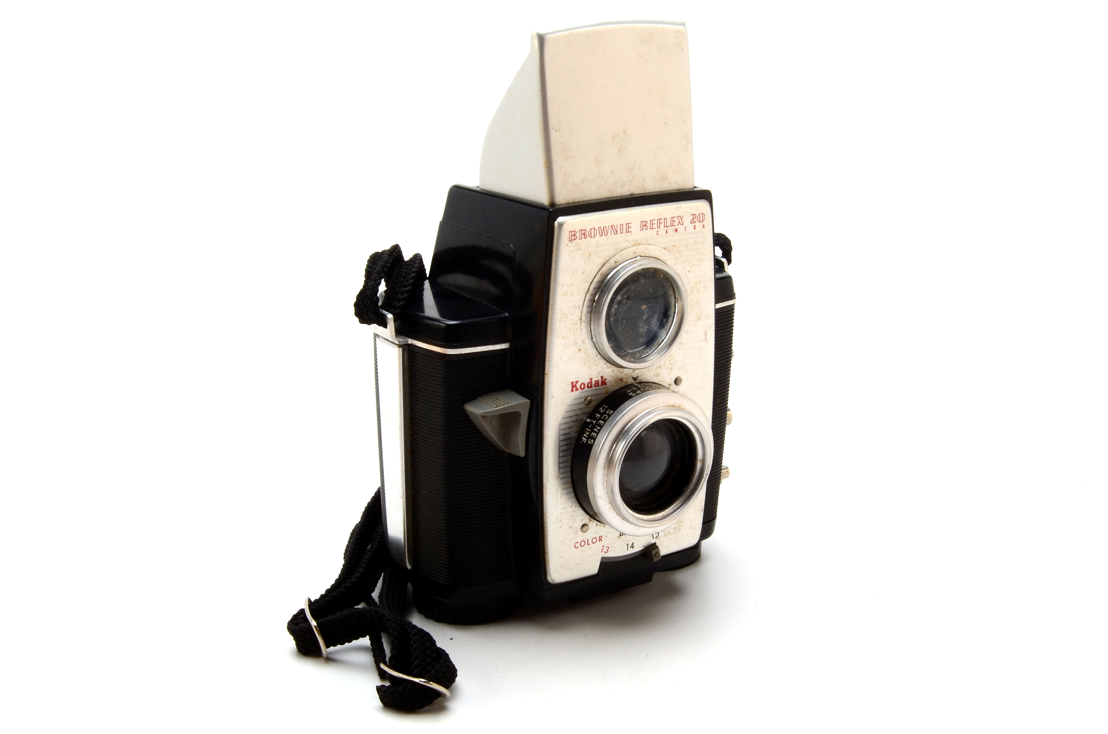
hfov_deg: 41.2
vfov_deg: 28.0
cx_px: 554
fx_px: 1474
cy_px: 367
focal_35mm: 48
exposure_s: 1/160
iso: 100
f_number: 25
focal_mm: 32
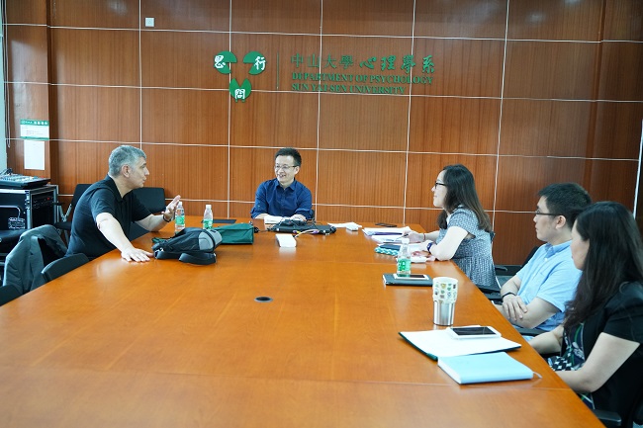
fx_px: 589
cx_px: 322
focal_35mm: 33
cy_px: 214
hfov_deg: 57.2
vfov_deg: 39.9
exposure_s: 1/160
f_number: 4
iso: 3200
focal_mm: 33
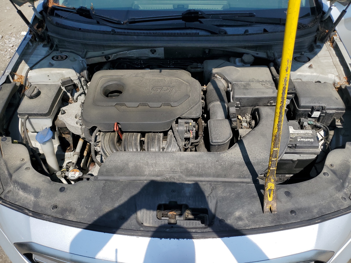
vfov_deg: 53.1
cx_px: 176
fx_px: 264
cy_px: 132
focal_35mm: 26
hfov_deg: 67.3
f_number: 1.5
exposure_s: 1/3333
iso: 50
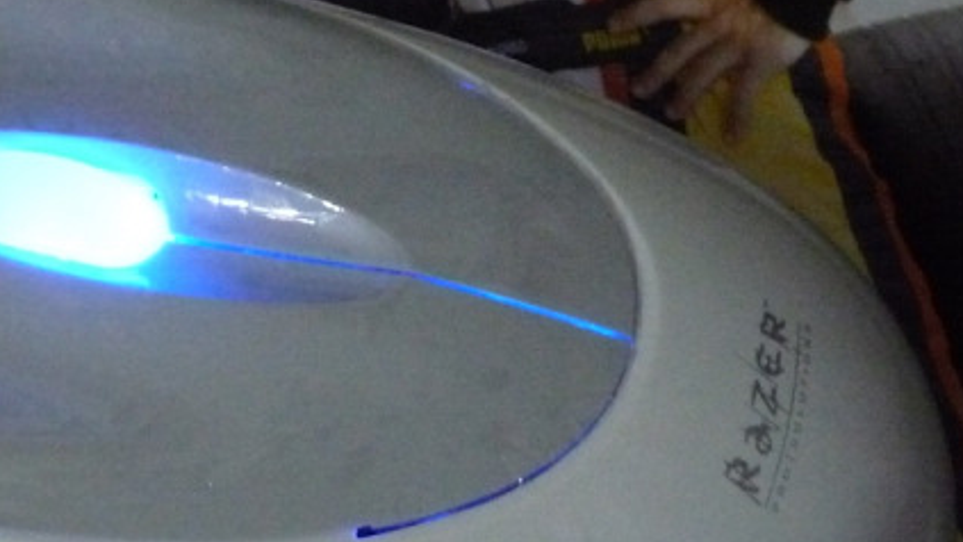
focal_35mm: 83
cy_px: 293
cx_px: 244
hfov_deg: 25.3
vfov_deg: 14.6
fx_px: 2120
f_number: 3
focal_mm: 5.8
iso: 800
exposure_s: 1/15
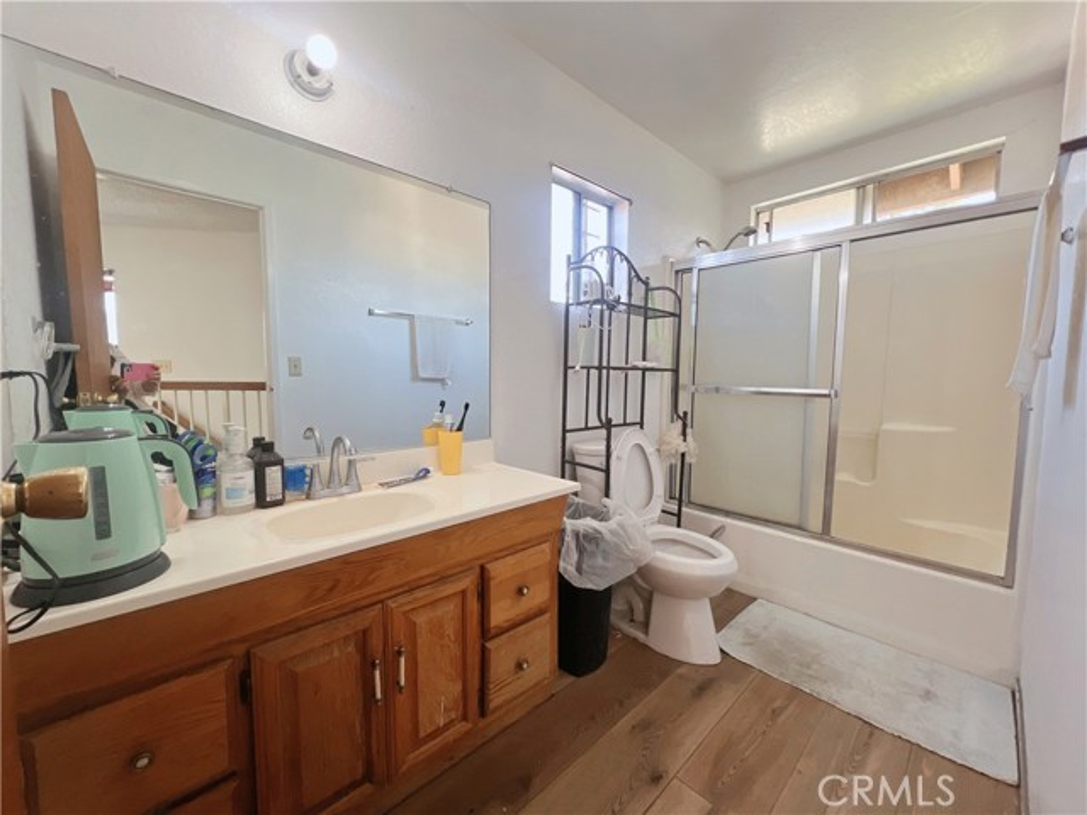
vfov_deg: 89.9
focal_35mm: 13
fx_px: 408
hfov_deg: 106.2
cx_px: 544
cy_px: 408
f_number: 1.8
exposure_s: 1/60
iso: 160
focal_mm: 1.57
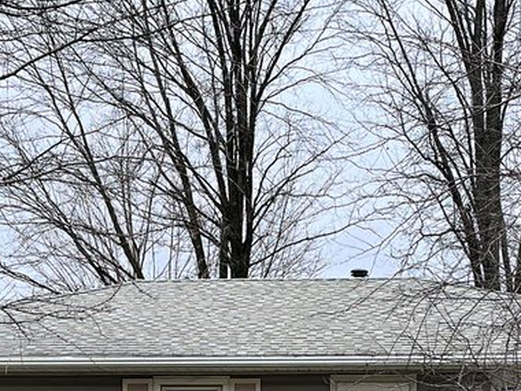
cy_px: 509
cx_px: 276
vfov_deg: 16.9
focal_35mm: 82
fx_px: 1234
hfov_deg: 23.8
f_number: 1.6
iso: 32
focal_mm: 4.2
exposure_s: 1/1770
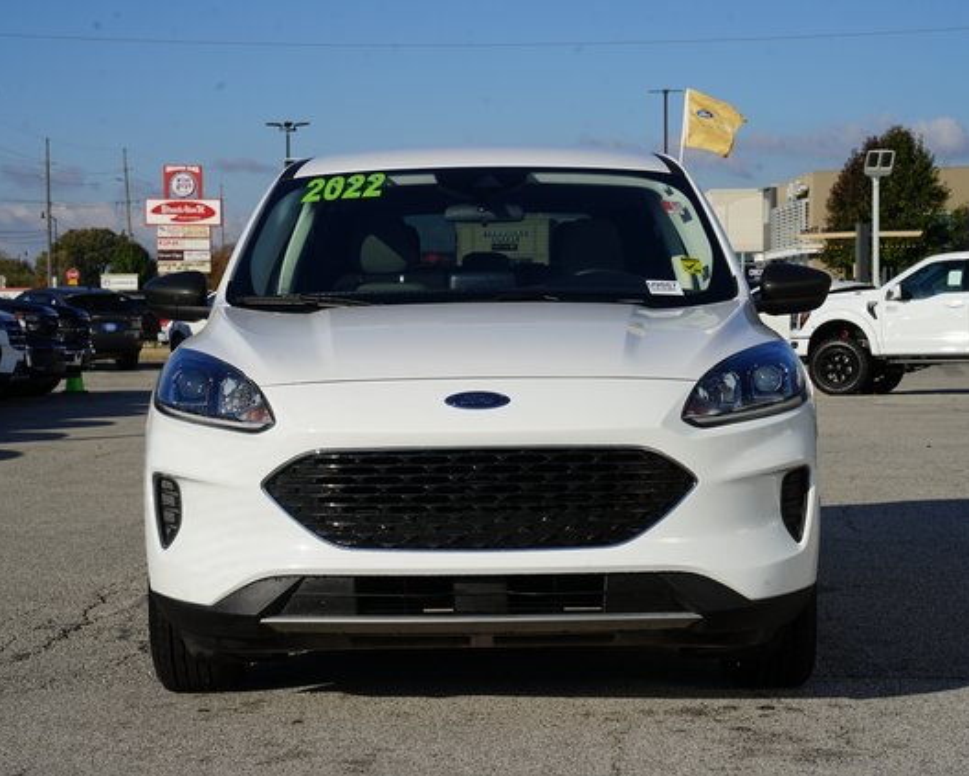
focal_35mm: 83
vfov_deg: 18.5
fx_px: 2382
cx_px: 462
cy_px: 388
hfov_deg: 23.0
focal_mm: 73
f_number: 14
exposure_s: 1/200
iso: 100
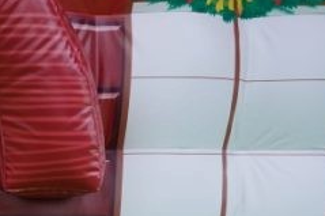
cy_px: 426
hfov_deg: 17.1
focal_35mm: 103
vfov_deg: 11.9
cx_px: -220
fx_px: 929
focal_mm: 16
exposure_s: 1/125
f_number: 9
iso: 100
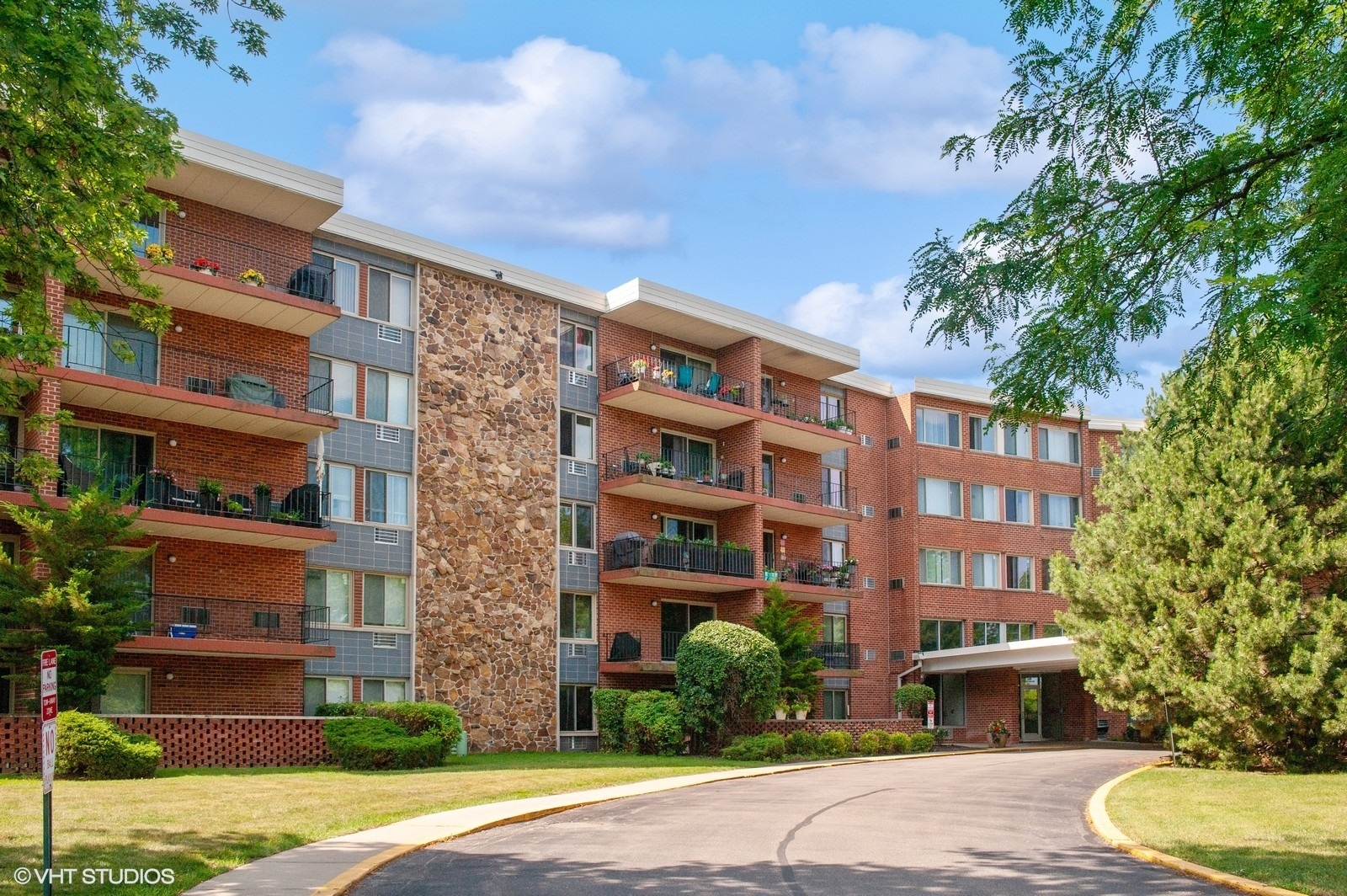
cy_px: 448
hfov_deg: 63.7
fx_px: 1084
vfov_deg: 44.9
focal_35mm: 29
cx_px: 674
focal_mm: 29
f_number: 8
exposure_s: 1/1600
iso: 200
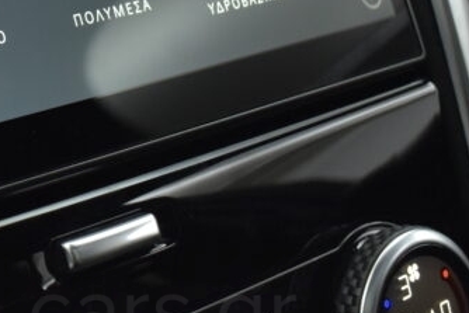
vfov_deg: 13.6
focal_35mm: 97
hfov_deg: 19.9
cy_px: -97
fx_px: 1258
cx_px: -86
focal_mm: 21
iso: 1600
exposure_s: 1/160
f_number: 3.8
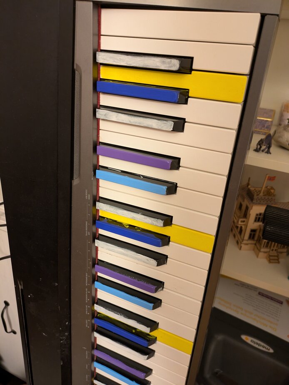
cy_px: 192
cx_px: 144
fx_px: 278
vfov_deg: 69.4
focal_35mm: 25
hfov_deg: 54.9
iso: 379
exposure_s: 1/25
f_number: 1.89
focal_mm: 5.43
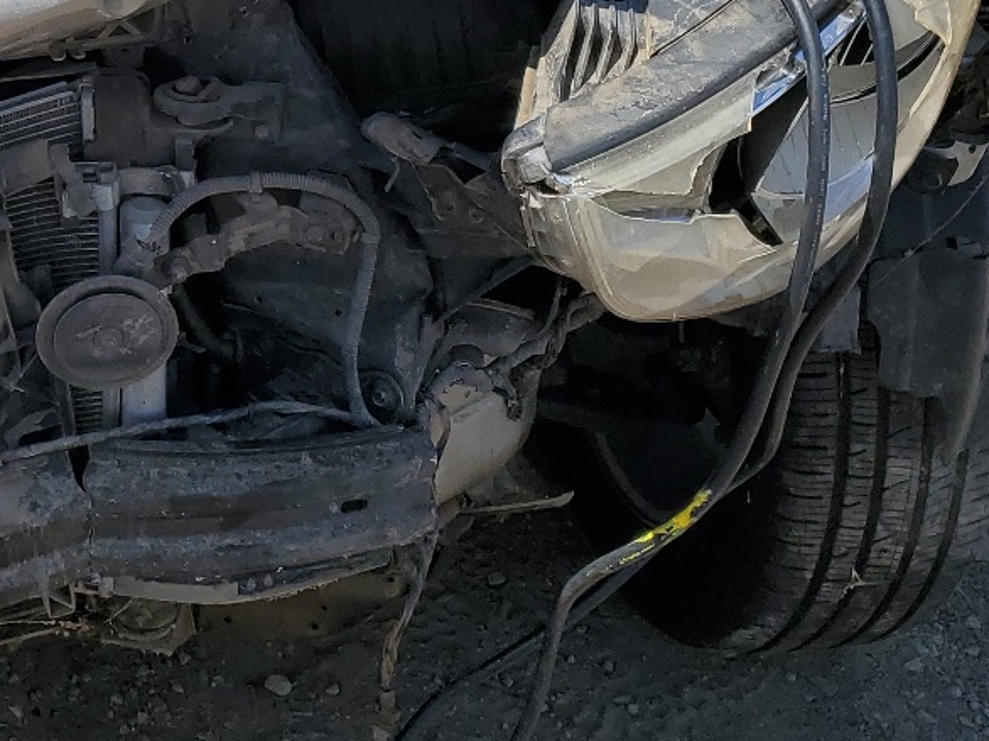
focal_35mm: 71
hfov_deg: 25.0
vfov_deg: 20.2
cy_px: 49
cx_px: -162
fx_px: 2028
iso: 50
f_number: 1.5
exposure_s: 1/5000
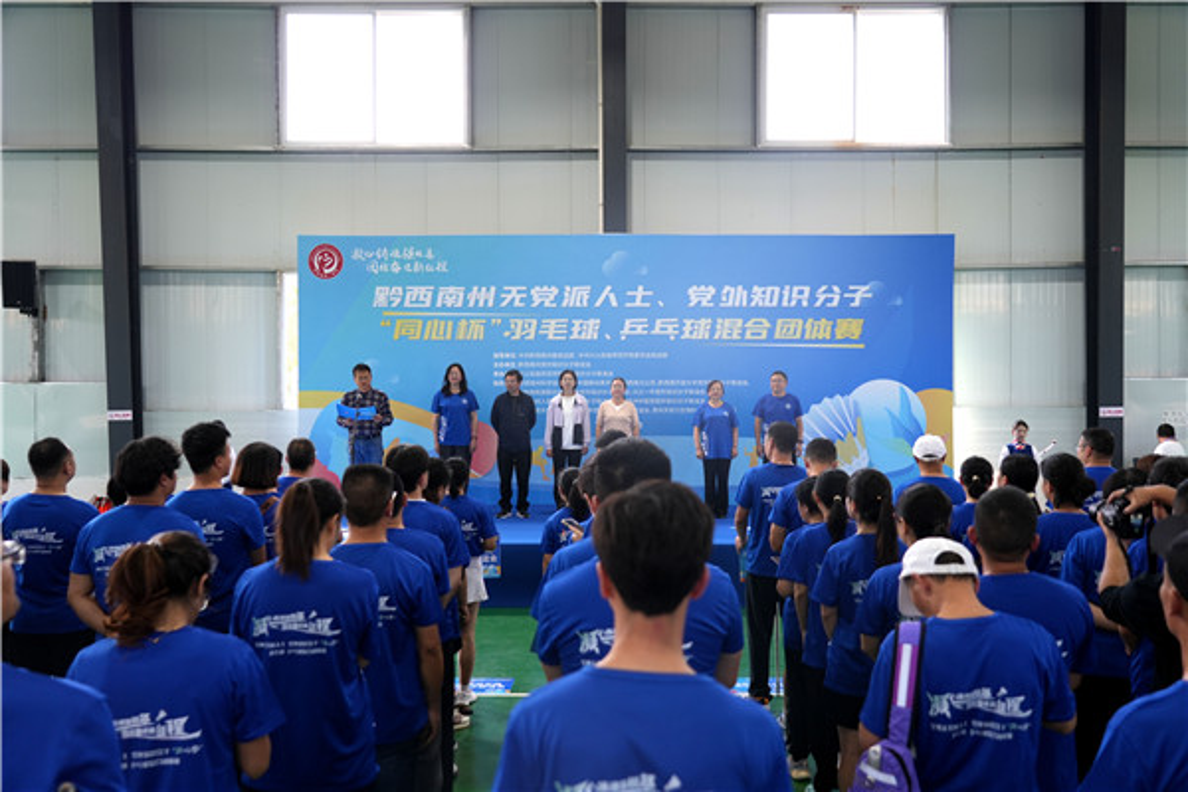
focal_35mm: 33
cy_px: 396
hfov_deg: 57.2
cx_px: 594
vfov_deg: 40.0
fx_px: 1089
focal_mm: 33
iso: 640
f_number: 4
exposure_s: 1/200
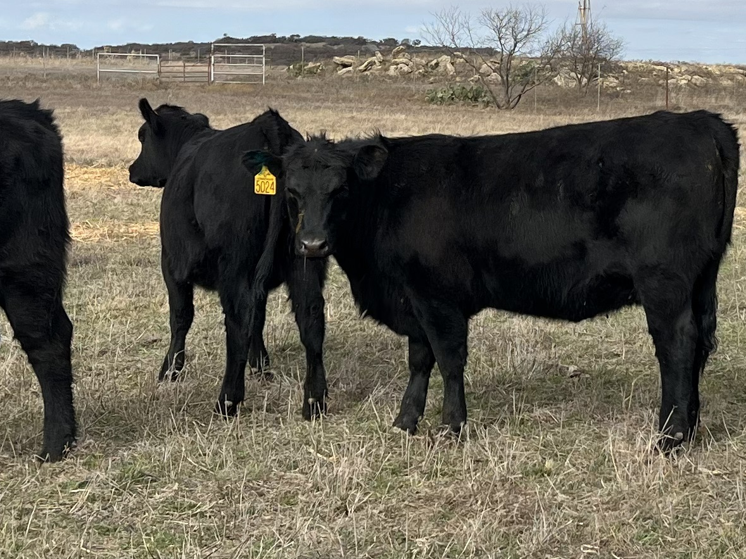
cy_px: 142
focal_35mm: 89
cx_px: 577
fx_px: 1918
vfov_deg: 16.5
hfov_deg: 21.8
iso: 50
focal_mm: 5.7
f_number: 1.5
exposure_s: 1/4831
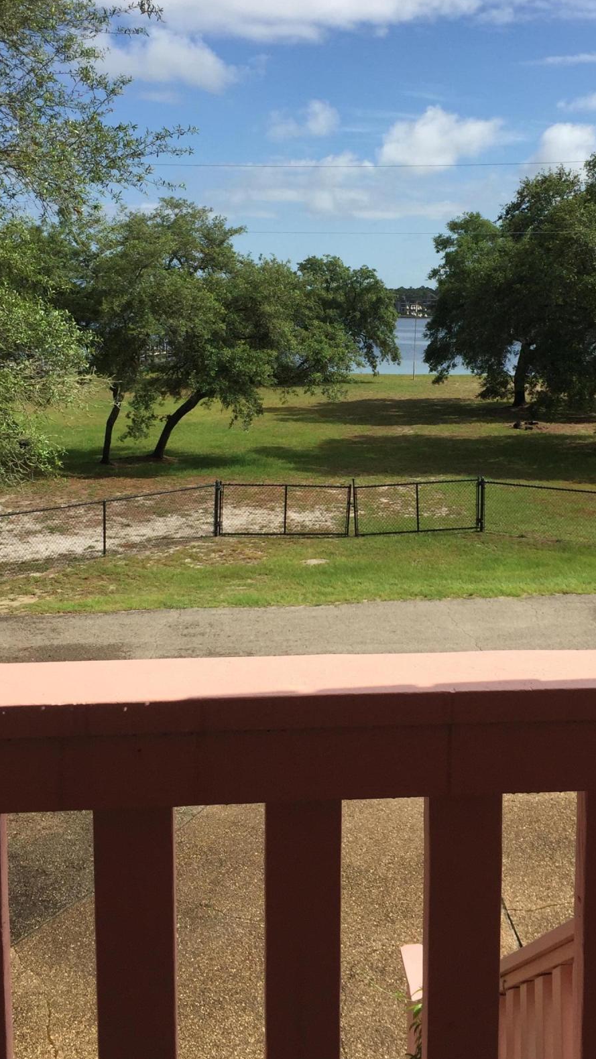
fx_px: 1124
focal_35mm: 40
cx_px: 383
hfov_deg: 29.6
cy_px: 441
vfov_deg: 50.3
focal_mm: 4.15
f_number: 2.2
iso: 32
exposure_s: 1/2475
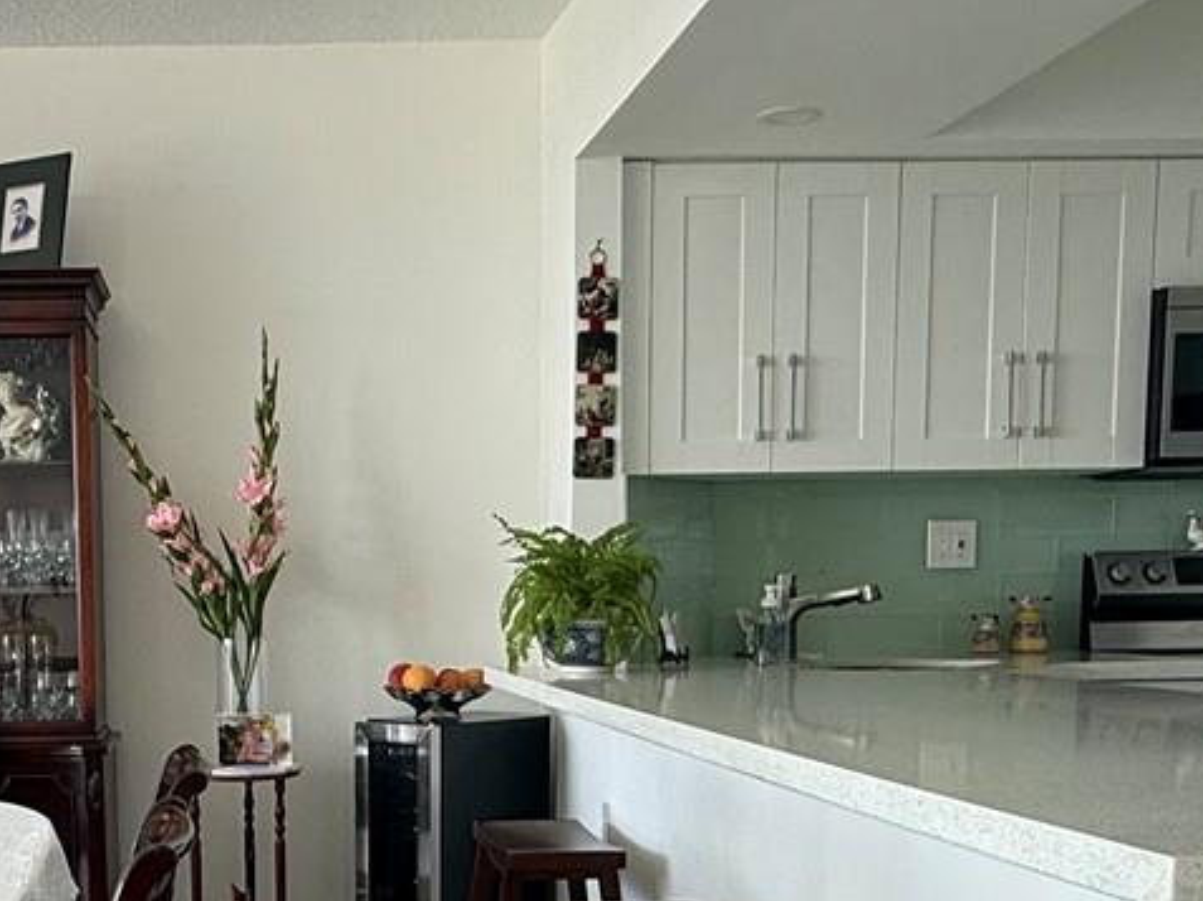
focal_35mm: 47
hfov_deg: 39.2
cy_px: 782
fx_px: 1632
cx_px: 272
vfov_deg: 29.7
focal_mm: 2.22
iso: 64
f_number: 2.2
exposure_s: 1/120
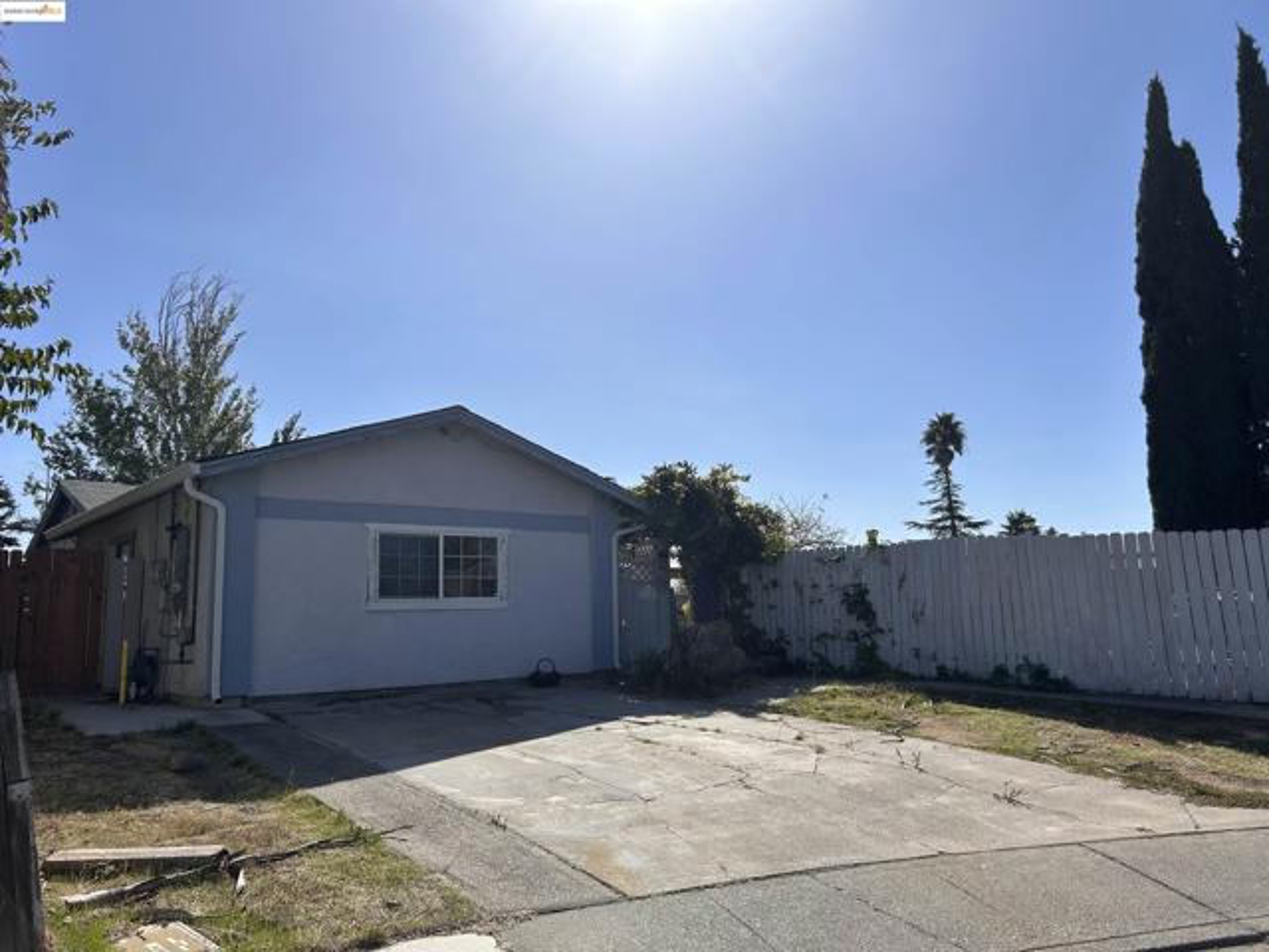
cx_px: 634
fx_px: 953
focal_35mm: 26
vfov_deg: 53.1
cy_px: 476
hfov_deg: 67.3
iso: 50
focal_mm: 5.7
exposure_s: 1/10309
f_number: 1.5
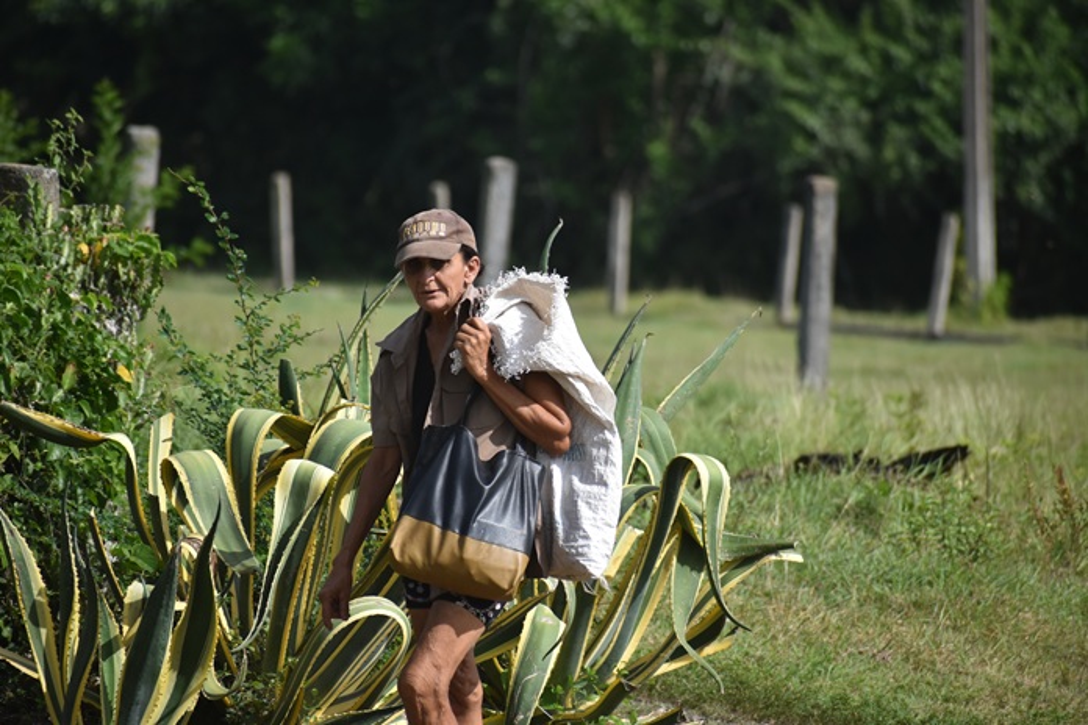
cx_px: 544
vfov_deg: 3.8
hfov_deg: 5.7
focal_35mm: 360
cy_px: 362
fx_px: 10879
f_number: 6
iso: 400
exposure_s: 1/1600
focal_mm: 240
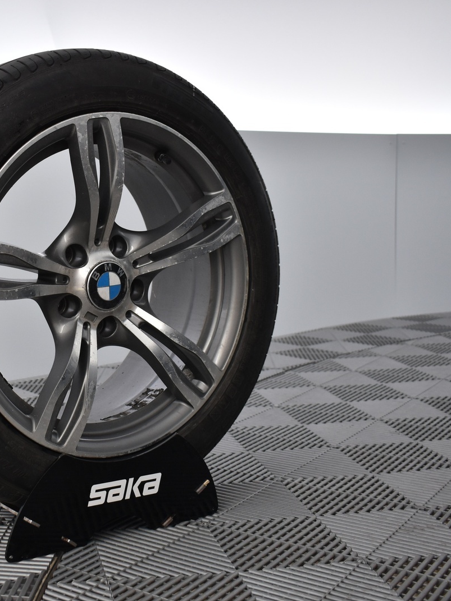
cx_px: 63
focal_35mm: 48
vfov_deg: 39.7
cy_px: 300
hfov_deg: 29.3
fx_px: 834
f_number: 3.8
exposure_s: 1/40
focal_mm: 22
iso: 450
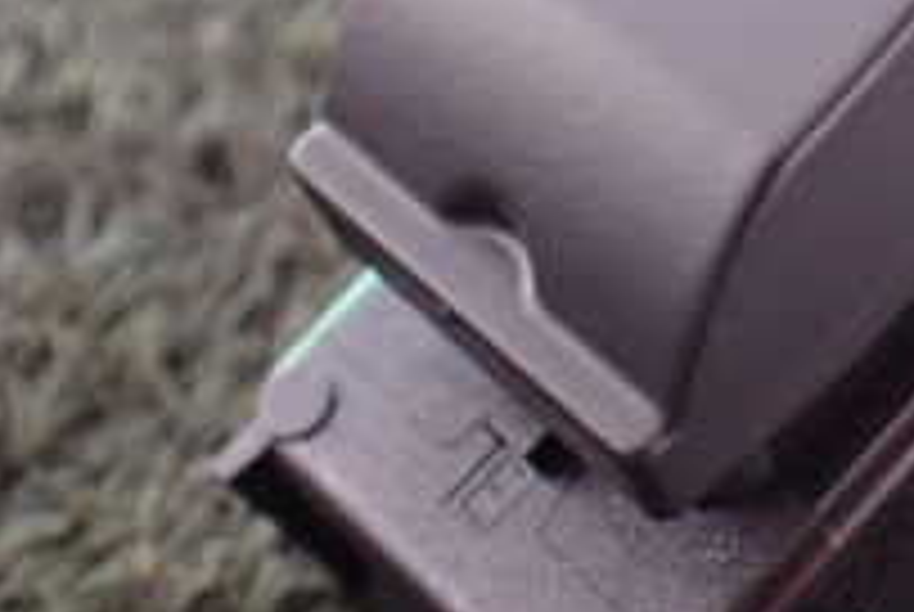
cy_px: 63
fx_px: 2339
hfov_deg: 21.7
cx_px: 797
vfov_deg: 14.8
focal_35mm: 92
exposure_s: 1/125
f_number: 2.3
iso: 800
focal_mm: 5.4
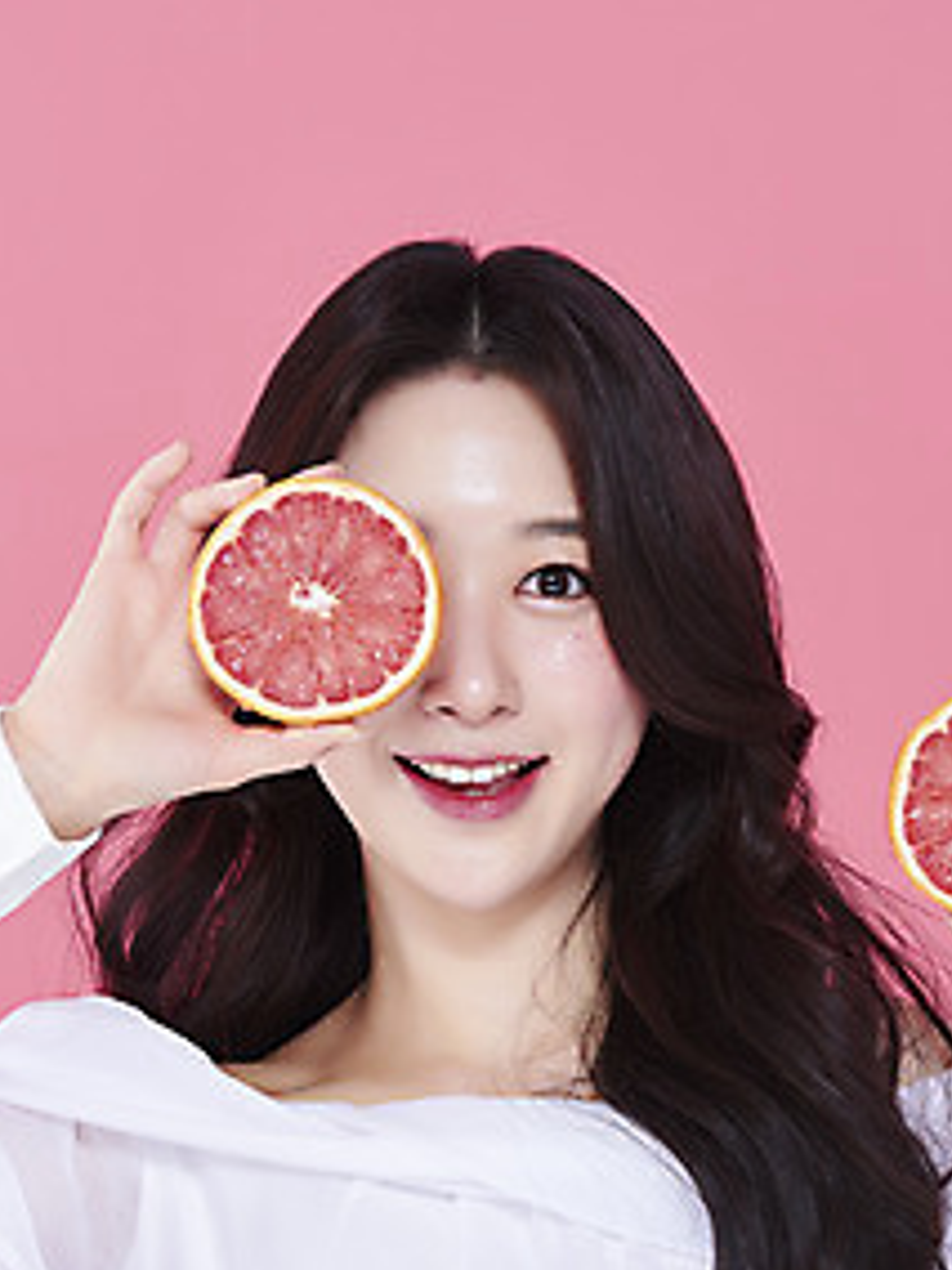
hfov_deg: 10.4
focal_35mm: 142
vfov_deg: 13.9
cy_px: 890
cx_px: 521
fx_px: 5207
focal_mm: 105
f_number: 11
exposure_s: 1/125
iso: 64
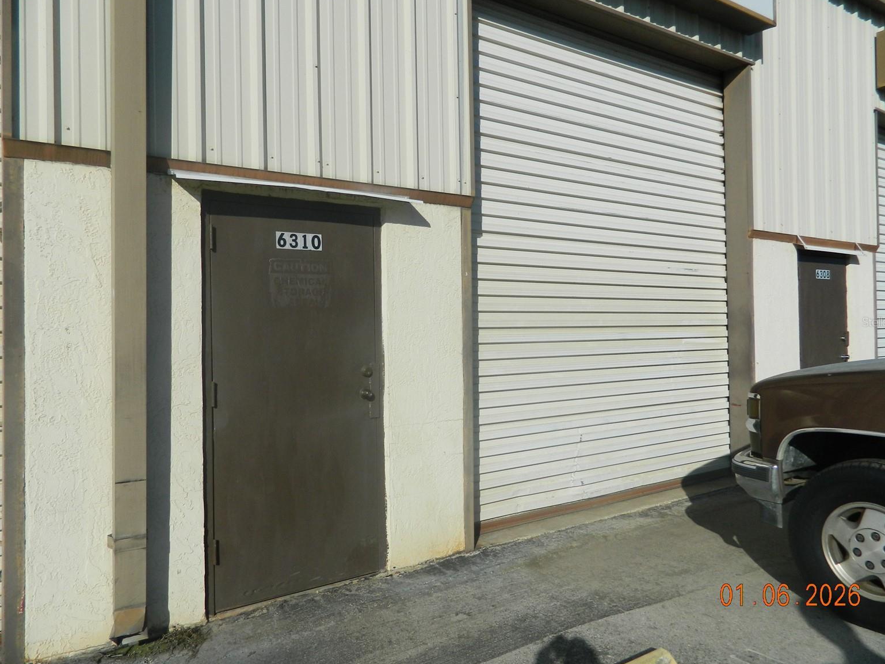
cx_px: 456
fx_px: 665
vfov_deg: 53.1
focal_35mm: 26
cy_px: 322
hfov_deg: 67.3
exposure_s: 1/400
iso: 80
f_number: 8.7
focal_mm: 4.5
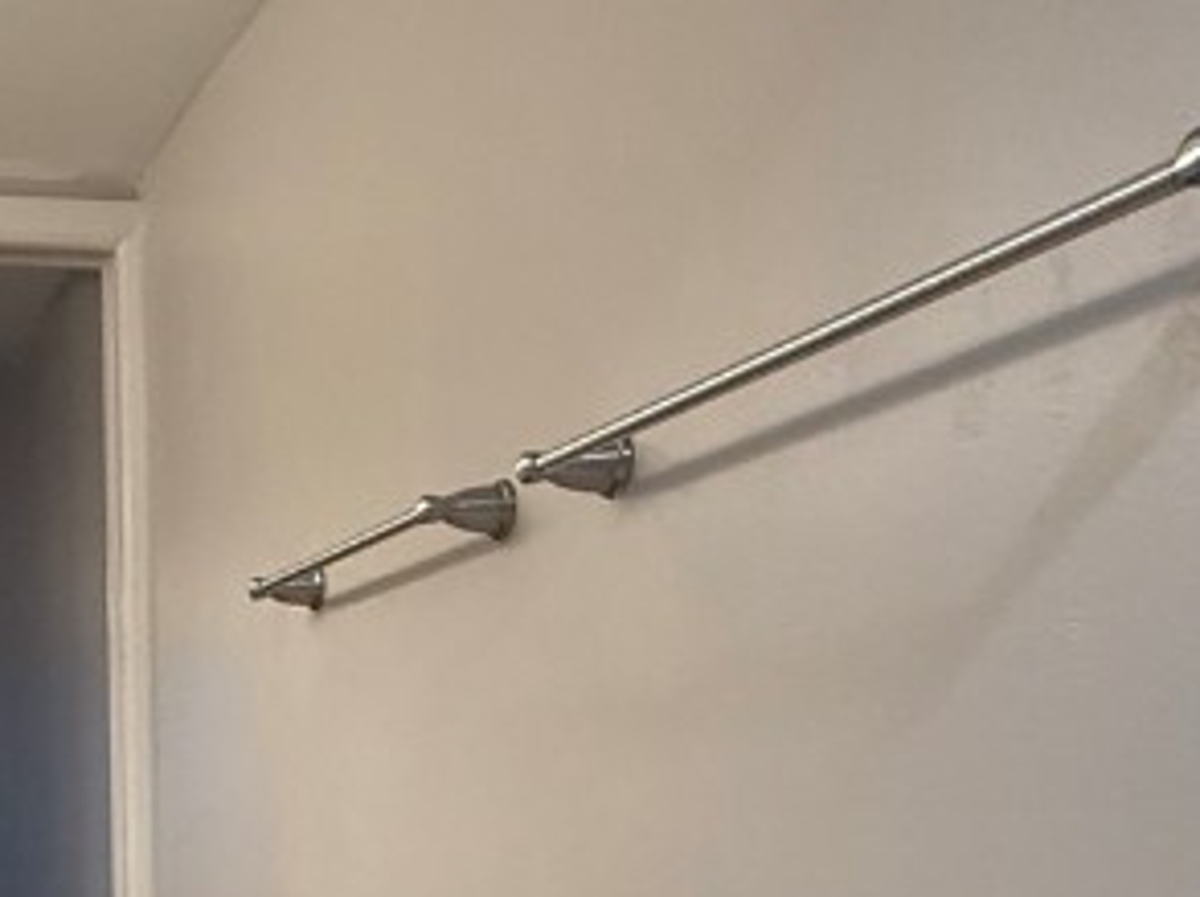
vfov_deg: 26.3
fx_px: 1697
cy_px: 1081
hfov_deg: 35.2
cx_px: -4
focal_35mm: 49
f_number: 2.2
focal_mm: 2.22
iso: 320
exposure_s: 1/120
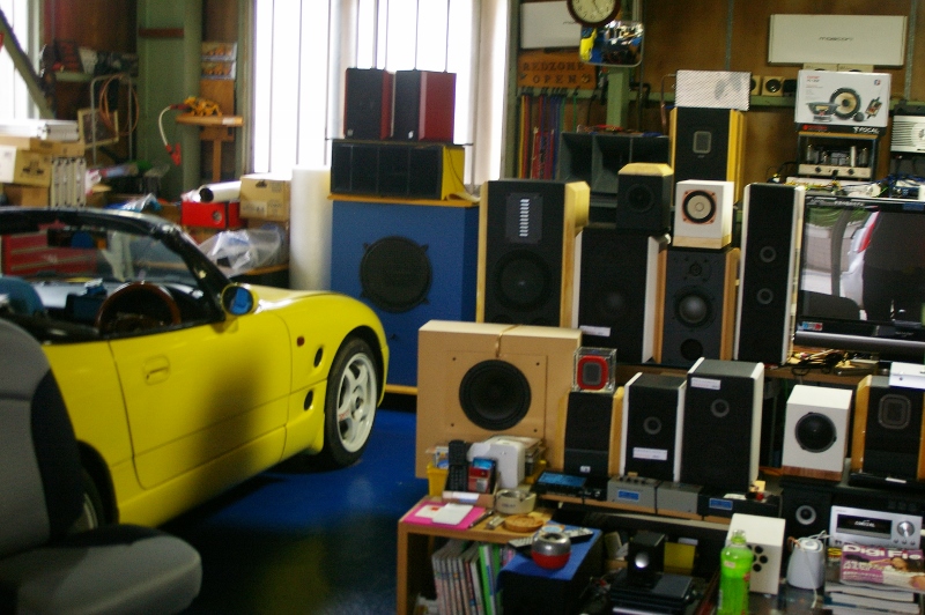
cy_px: 308
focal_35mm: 48
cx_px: 462
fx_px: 1232
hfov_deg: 41.1
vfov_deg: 28.0
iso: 400
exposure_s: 1/2
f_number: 4.5
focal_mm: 32
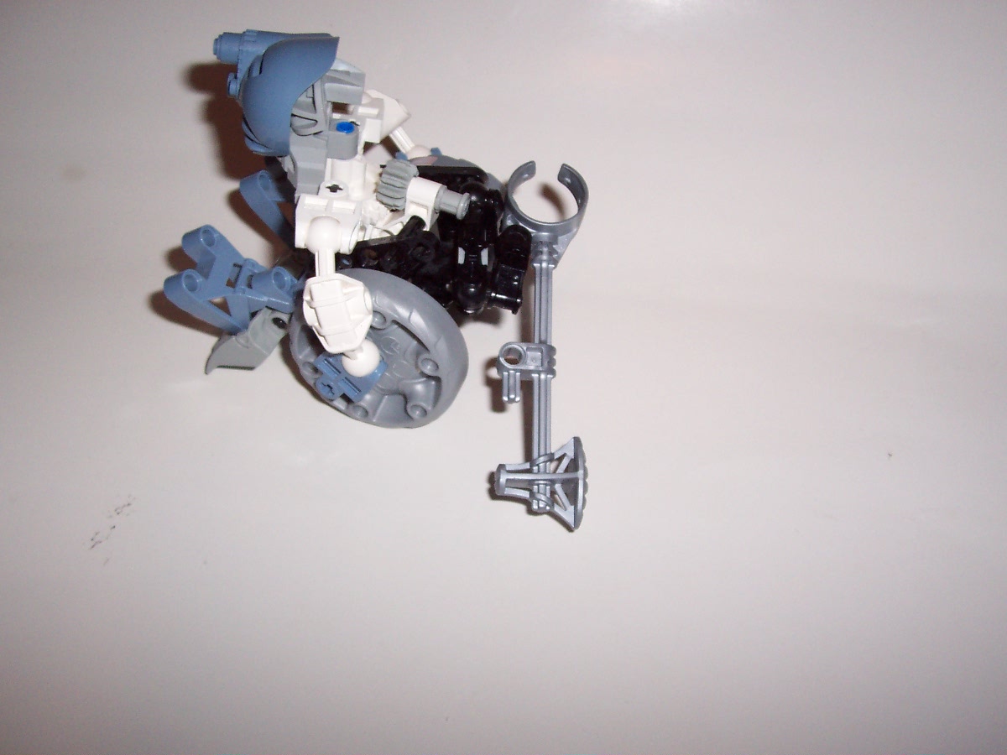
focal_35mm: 37
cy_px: 378
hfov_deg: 50.1
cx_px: 504
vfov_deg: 38.7
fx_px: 1076
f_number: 2.8
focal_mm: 5.6
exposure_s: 1/60
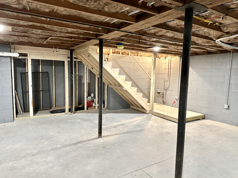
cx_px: 119
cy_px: 89
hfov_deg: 71.6
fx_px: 165
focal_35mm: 24
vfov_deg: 56.8
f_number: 1.78
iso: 640
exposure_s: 1/40
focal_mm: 6.86
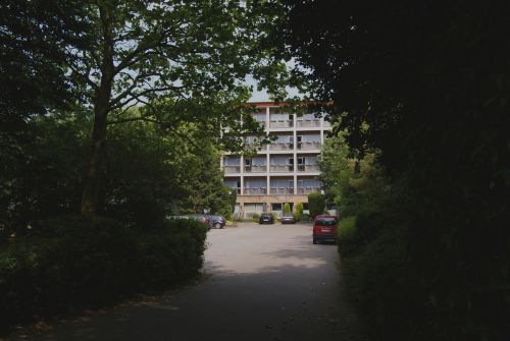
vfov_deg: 37.0
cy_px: 170
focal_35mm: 36
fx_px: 511
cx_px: 255
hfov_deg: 53.1
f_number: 8
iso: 100
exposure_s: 1/80
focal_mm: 24
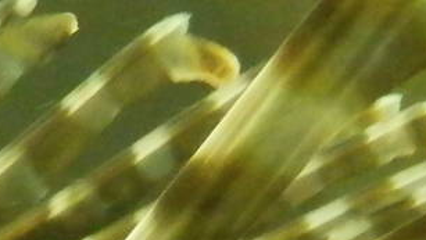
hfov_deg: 15.1
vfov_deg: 7.8
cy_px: 610
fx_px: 1605
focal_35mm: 142
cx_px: 146
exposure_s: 1/40
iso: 800
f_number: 3
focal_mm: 4.5
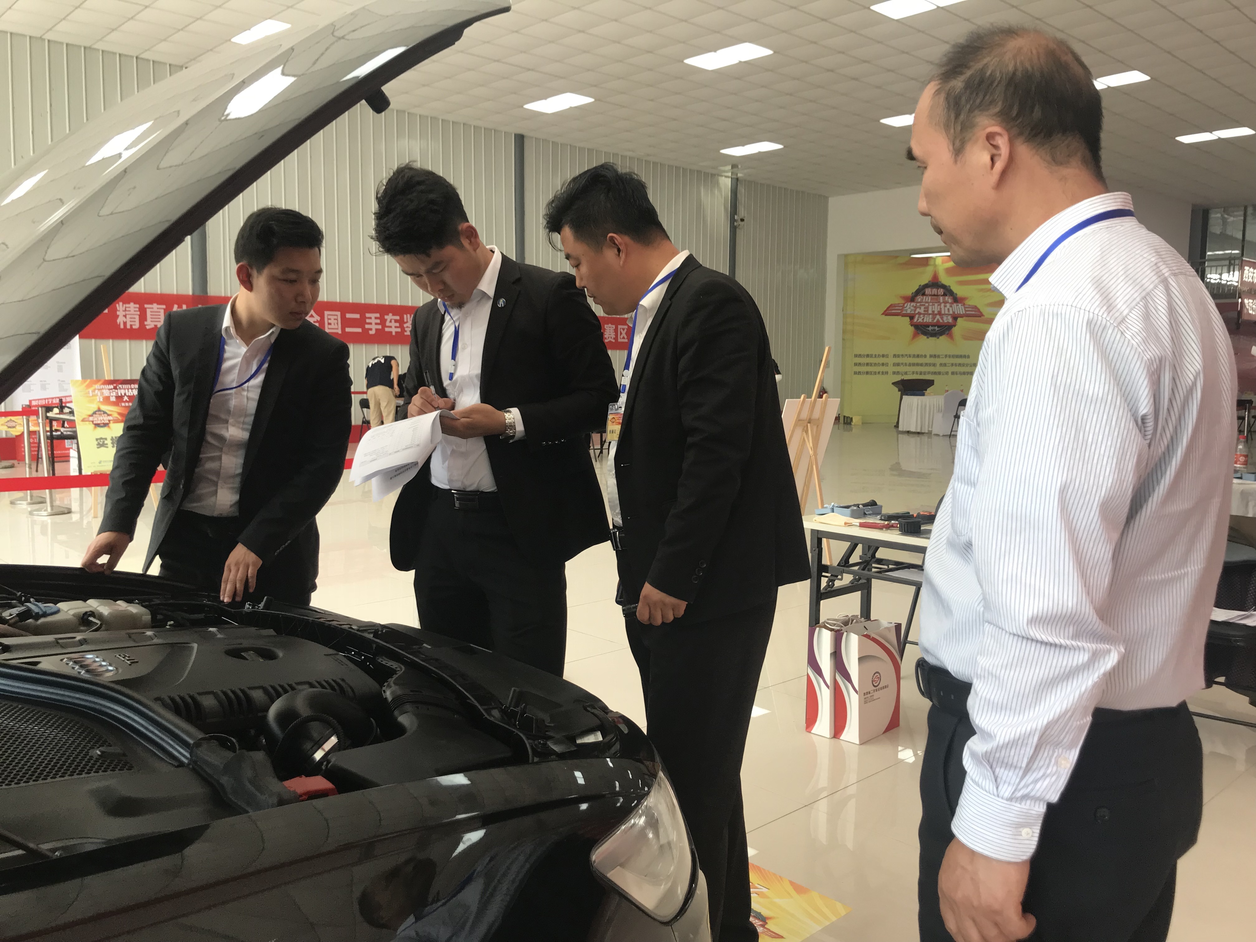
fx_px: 1016
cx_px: 628
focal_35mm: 28
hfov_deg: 63.4
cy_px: 471
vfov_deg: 49.7
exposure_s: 1/100
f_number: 1.8
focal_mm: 3.99
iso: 32
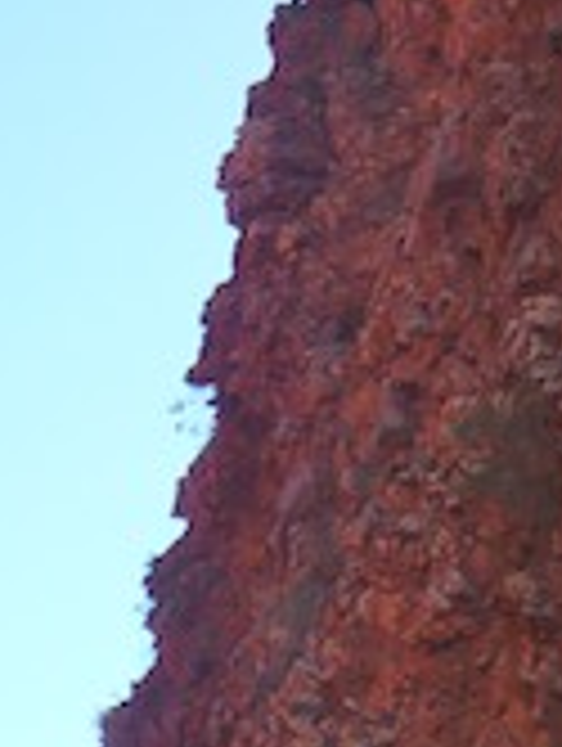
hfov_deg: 13.7
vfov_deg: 17.4
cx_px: -310
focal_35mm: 101
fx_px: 2181
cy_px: 1125
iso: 100
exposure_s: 1/500
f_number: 2.8
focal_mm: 4.6
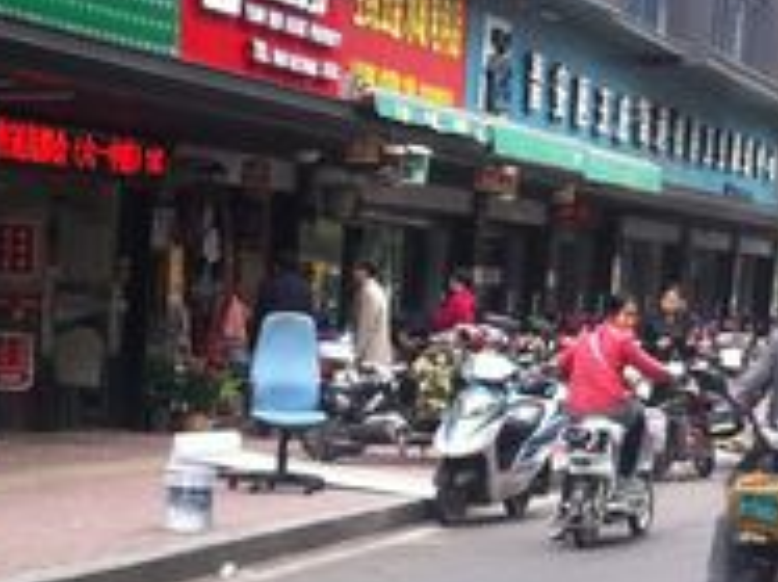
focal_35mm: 116
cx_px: -100
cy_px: 825
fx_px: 2605
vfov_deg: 12.3
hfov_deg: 16.4
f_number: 2.8
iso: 80
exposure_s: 1/120
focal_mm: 3.85
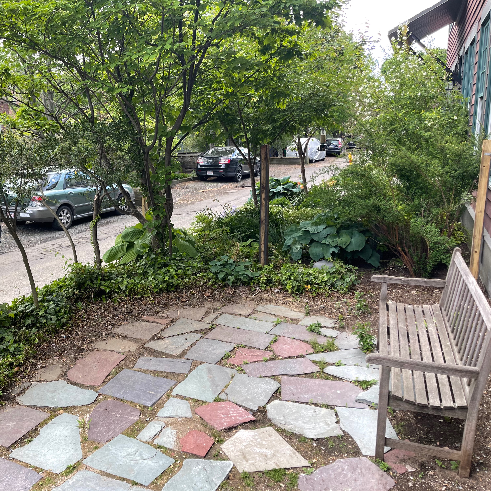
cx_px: 165
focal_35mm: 31
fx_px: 497
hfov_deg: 51.6
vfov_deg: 52.5
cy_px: 244
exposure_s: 1/278
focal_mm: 5.1
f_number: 1.6
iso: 40
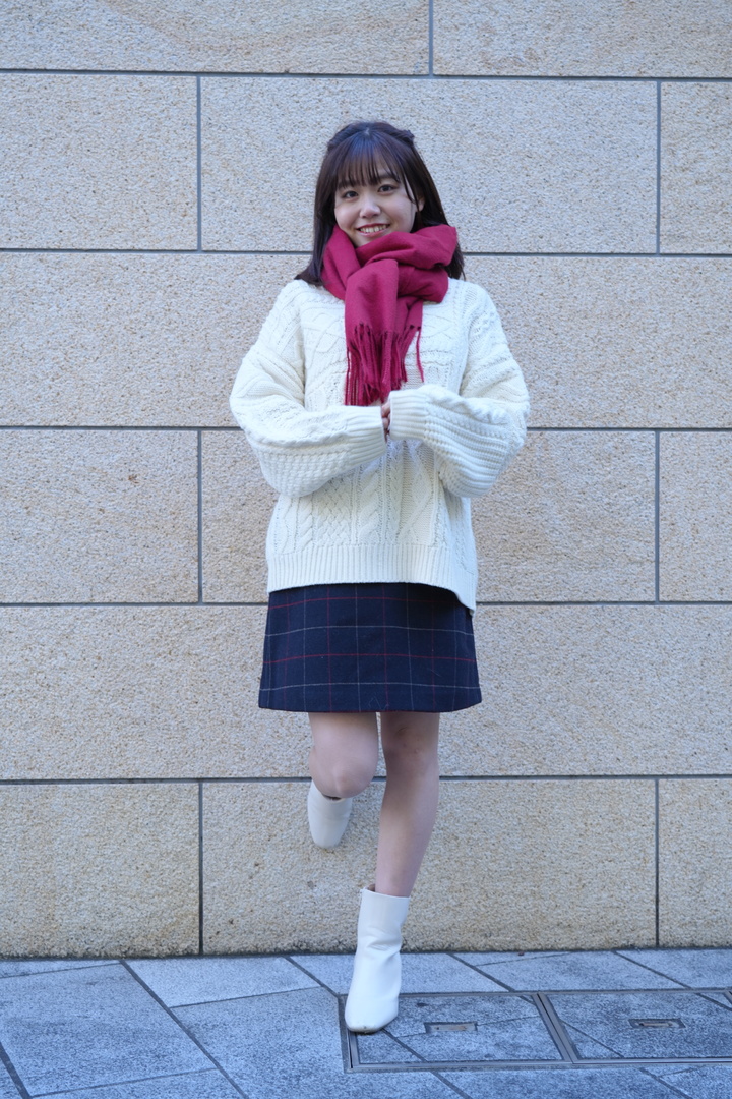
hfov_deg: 28.6
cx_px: 366
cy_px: 550
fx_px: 1433
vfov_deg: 41.9
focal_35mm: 47
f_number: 4.5
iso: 320
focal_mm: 47
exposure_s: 1/100
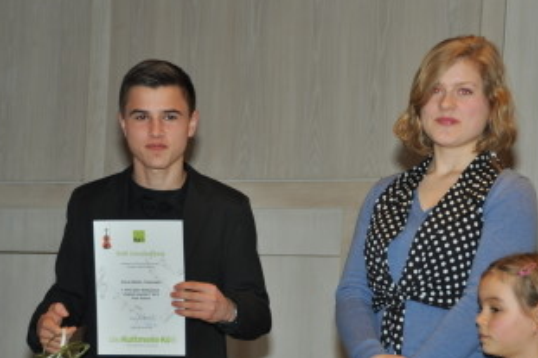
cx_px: 327
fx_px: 2700
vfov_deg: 7.6
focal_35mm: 181
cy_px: 240
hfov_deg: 11.4
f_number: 5
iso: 200
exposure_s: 1/60
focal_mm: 75
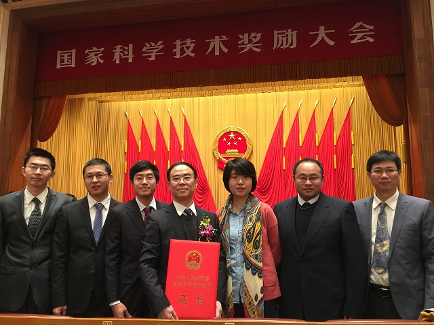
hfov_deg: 61.7
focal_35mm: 29
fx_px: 364
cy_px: 162
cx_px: 217
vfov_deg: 48.2
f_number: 2.2
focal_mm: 4.15
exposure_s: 1/17
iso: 80
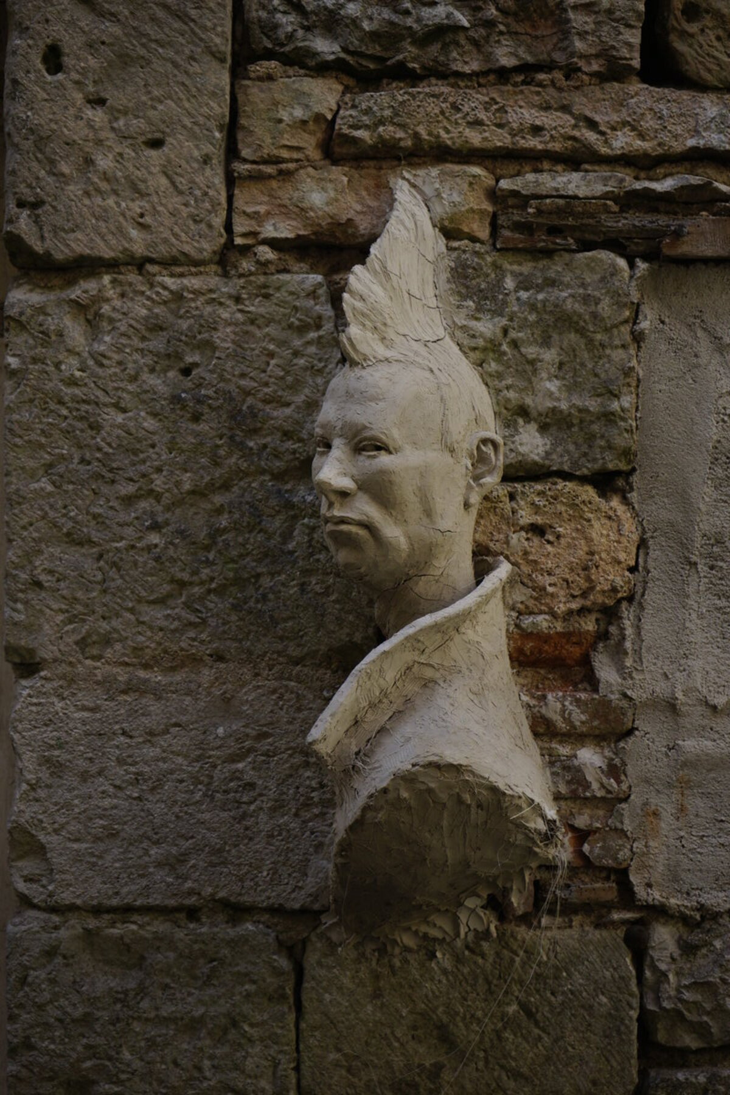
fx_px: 2129
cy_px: 548
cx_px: 365
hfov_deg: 19.5
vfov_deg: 28.8
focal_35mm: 70
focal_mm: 70
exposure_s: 1/200
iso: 500
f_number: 5.6
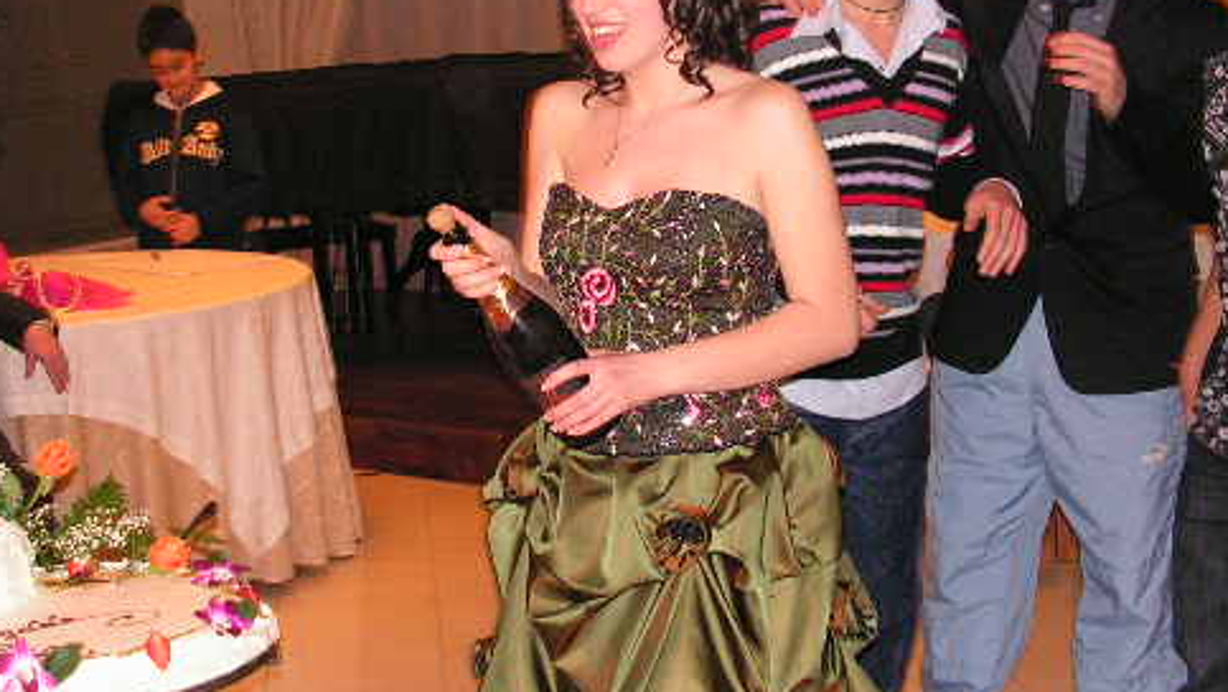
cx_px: 557
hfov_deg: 32.3
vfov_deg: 18.5
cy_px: 293
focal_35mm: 65
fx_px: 2117
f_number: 3.2
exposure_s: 1/40
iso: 200
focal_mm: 7.6
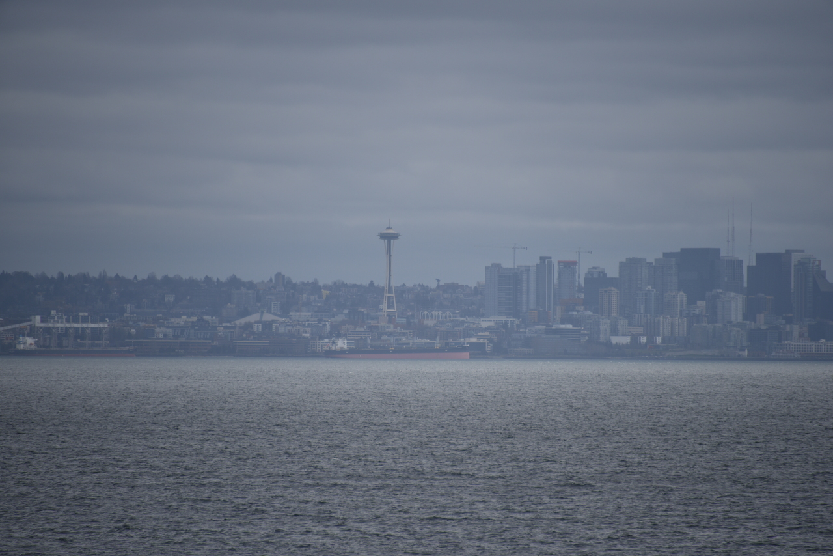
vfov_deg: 4.6
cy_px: 278
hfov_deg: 6.9
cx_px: 416
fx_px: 6943
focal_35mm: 300
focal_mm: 300
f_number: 5.6
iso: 125
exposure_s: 1/640
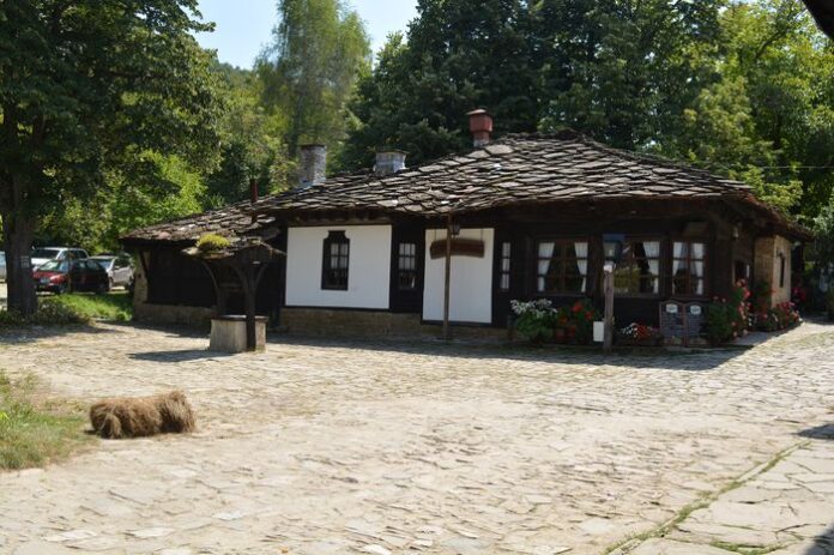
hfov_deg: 53.2
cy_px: 278
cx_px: 417
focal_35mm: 36
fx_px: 833
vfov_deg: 36.8
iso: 110
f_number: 8
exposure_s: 1/250
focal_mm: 24
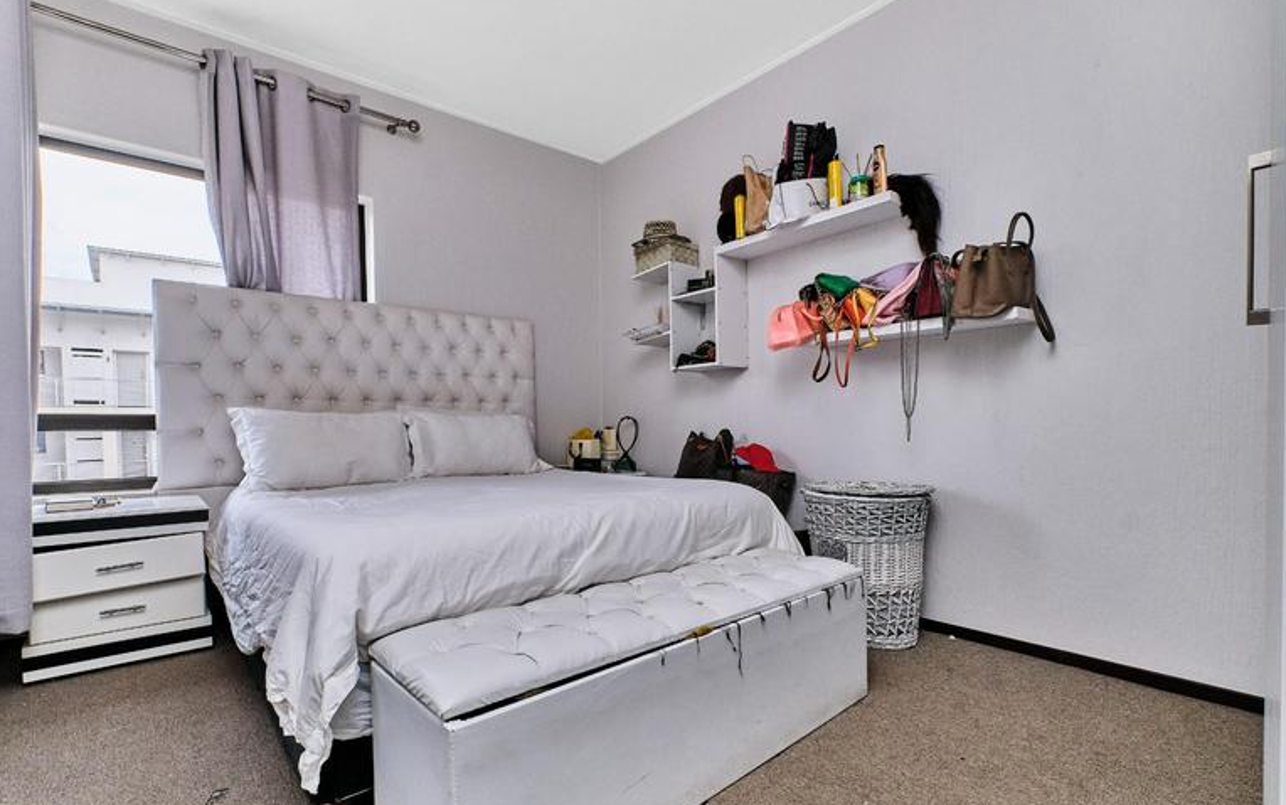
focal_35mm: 16
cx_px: 643
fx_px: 561
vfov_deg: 71.1
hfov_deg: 97.8
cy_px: 440
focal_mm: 10
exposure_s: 1/200
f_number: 10
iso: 800
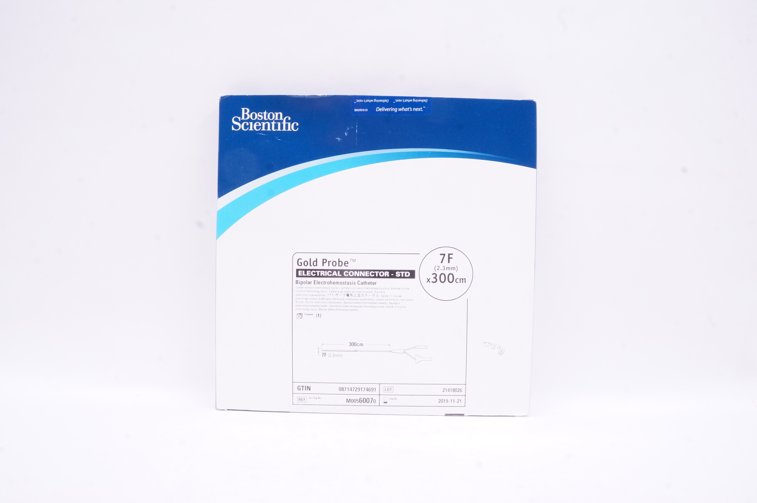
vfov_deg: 47.8
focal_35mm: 27
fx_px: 567
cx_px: 378
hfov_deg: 67.4
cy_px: 252
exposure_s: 1/20
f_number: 18
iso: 1600
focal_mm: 18
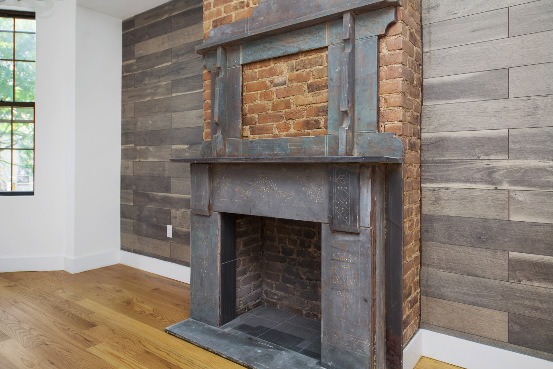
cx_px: 276
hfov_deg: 73.7
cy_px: 184
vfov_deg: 53.2
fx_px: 369
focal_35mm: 24
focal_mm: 24
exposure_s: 1/60
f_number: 4
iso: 100
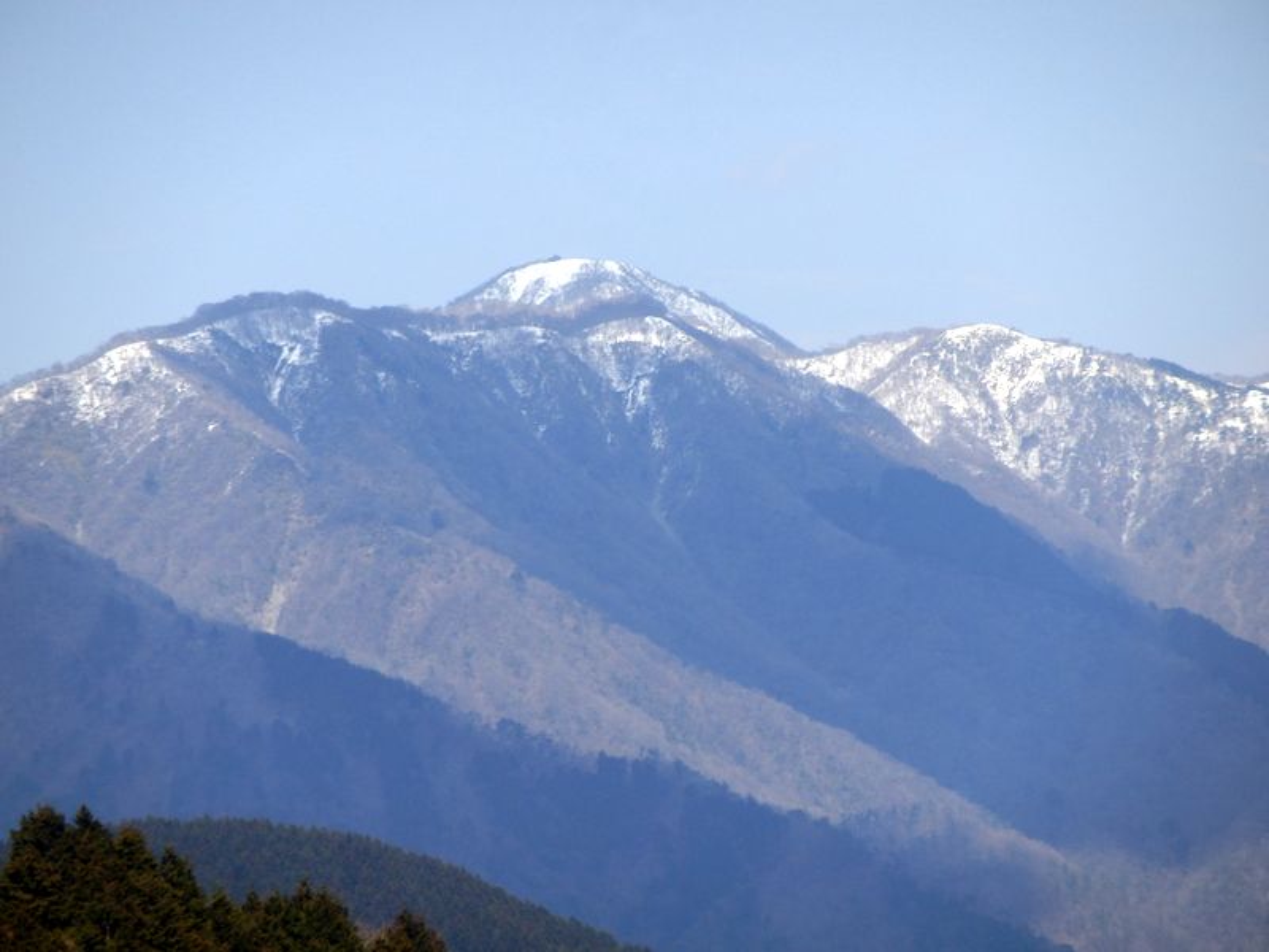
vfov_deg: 5.0
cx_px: 634
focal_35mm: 300
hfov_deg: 6.6
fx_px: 10998
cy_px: 476
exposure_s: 1/500
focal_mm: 52.5
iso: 80
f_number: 5.9
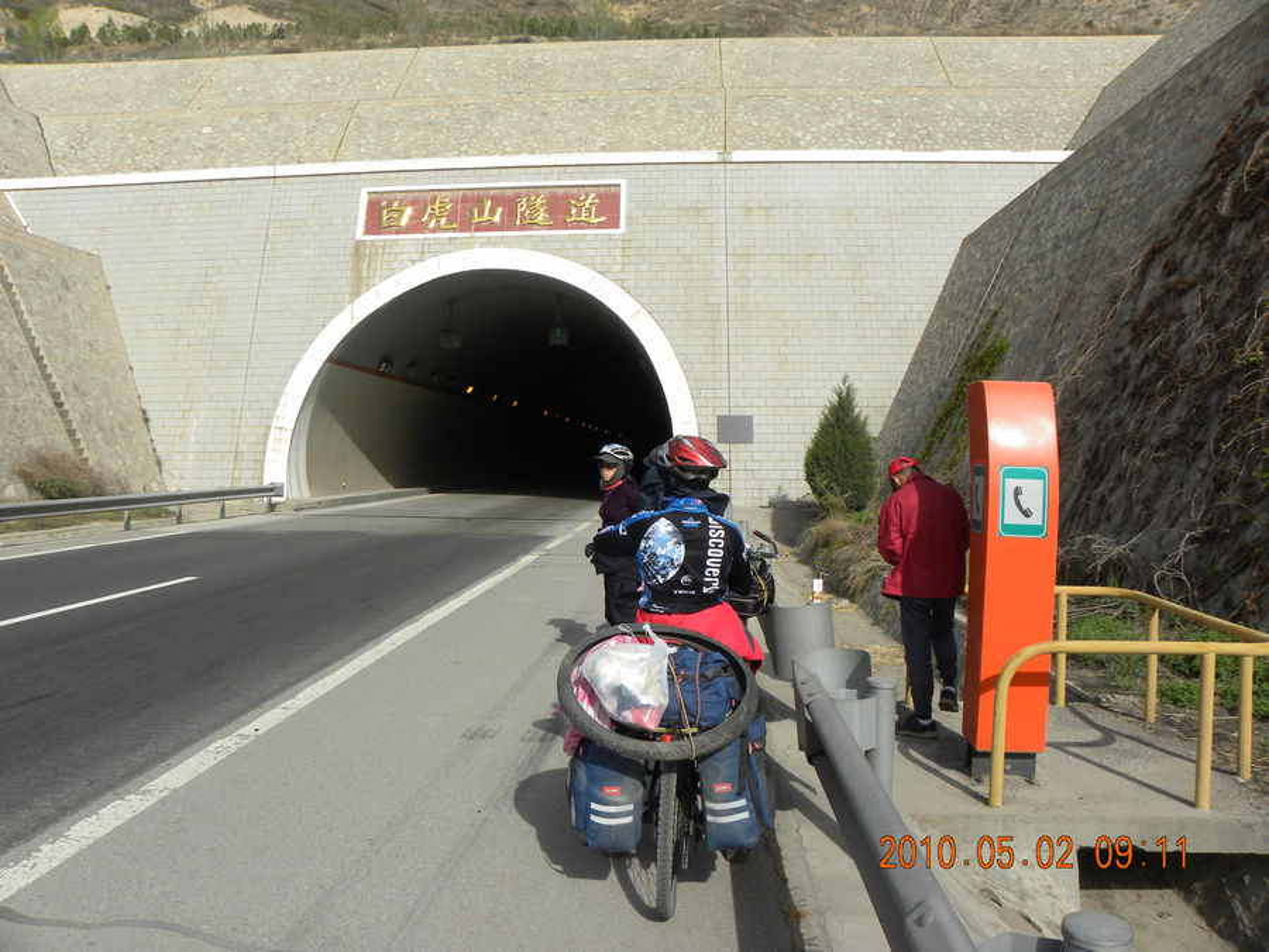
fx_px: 953
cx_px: 634
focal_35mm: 26
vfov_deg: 53.1
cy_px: 476
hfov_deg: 67.3
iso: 64
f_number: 5.6
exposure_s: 1/327
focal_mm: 4.6
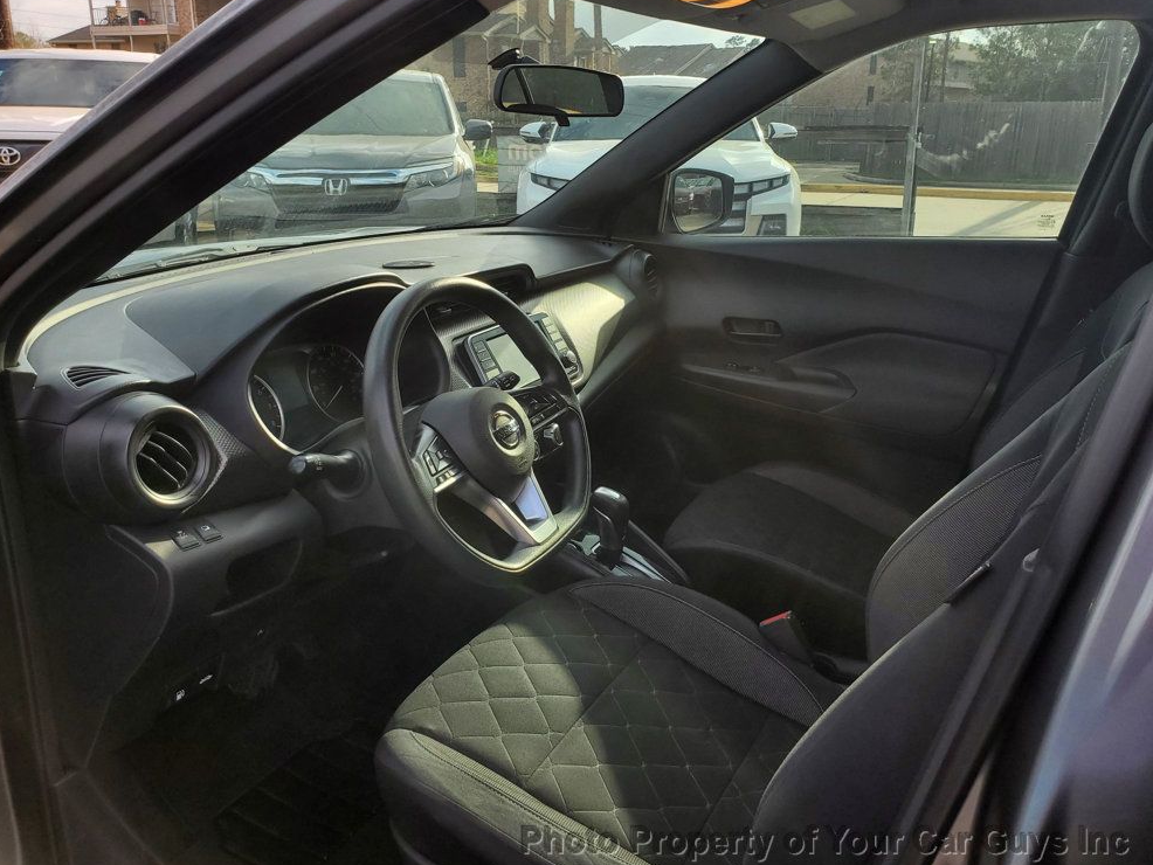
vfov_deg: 51.4
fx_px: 900
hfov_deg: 65.3
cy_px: 431
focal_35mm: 27
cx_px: 592
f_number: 2.4
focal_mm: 4.3
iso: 50
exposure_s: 1/613
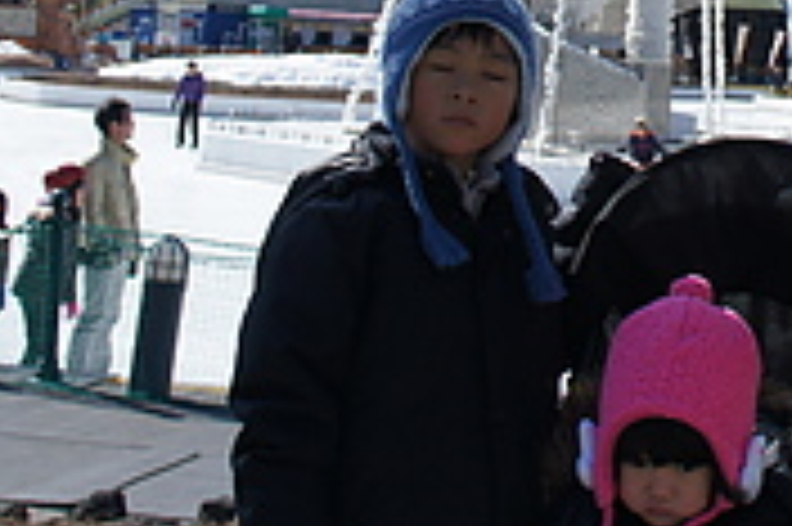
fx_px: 2022
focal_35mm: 92
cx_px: 900
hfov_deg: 20.9
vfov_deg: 14.2
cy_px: -169
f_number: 5
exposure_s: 1/1250
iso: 200
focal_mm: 18
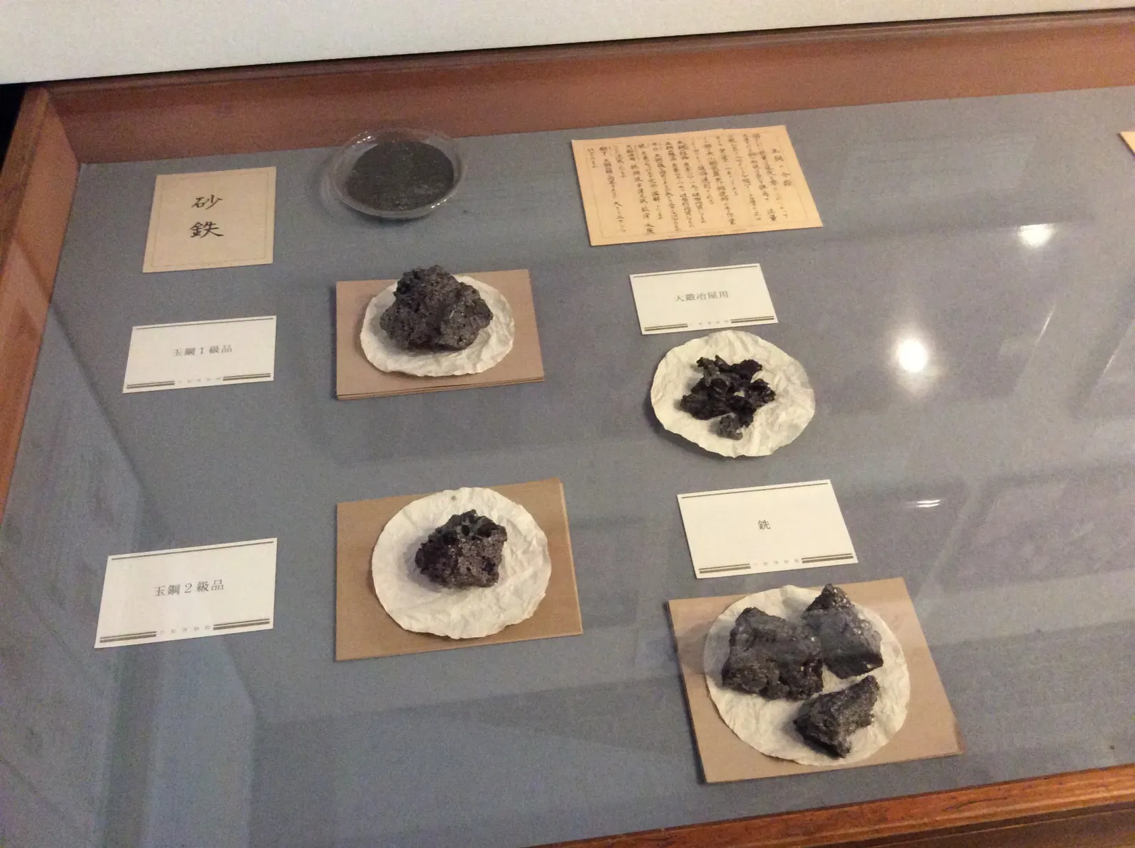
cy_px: 424
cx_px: 568
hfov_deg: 56.9
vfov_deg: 44.1
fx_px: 1048
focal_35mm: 32
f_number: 2.4
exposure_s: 1/25
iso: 320
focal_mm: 3.3
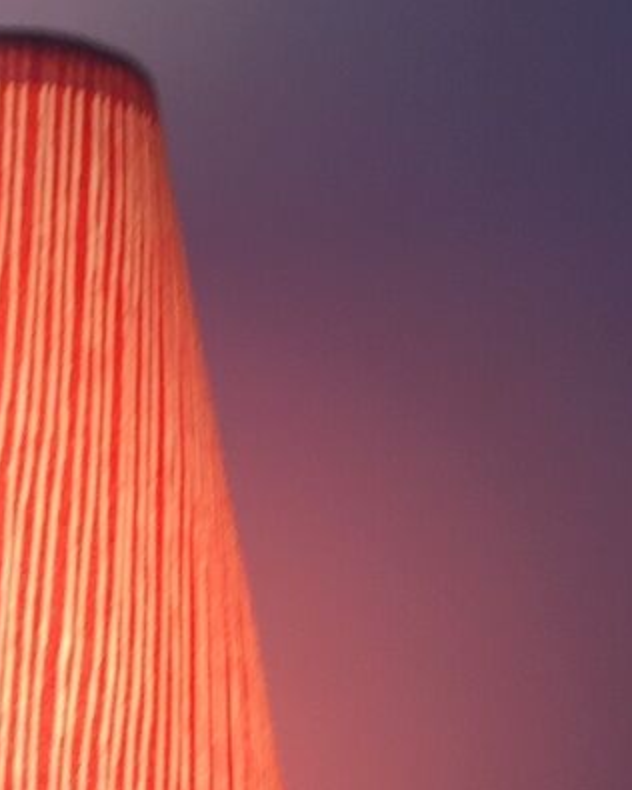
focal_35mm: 117
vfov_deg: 14.9
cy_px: 1278
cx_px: -440
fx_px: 2736
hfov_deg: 12.3
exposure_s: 1/103
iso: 32
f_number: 2.2
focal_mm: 4.15
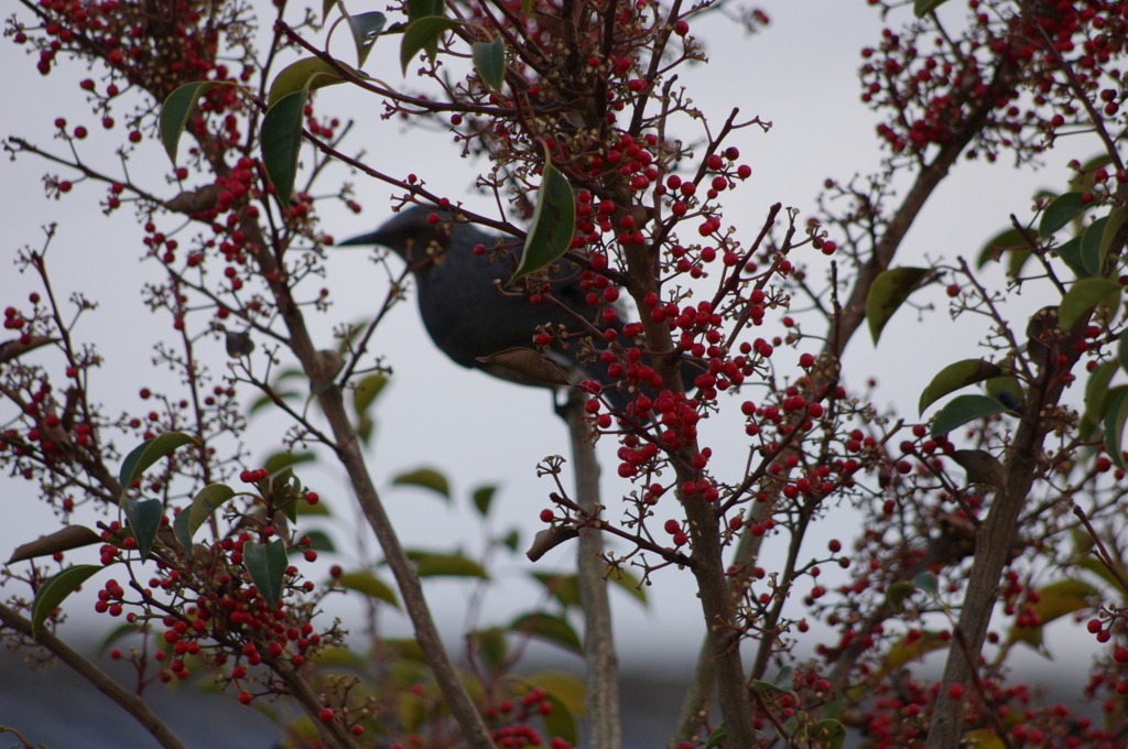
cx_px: 564
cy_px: 374
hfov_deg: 4.6
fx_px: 14082
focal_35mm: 450
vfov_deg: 3.0
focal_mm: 300
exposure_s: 1/800
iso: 400
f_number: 7.1
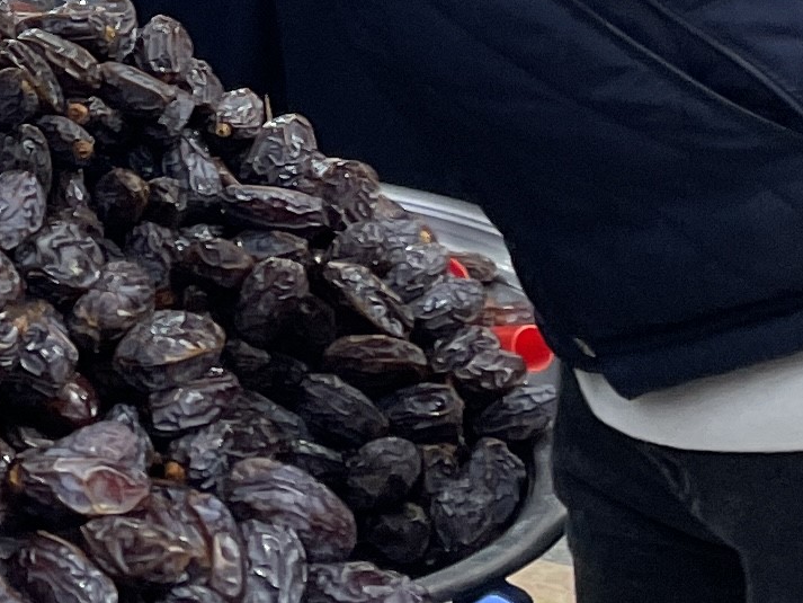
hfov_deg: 12.3
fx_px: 3411
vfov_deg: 9.7
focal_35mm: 147
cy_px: -361
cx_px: -667
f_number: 1.6
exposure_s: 1/100
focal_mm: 4.2
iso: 80
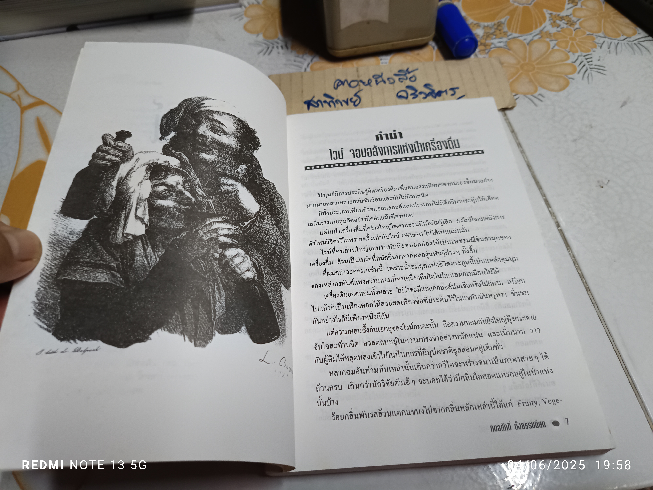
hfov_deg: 71.6
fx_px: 453
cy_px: 245
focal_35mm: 24
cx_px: 326
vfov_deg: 56.8
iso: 1235
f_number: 1.7
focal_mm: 5.31
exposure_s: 1/50
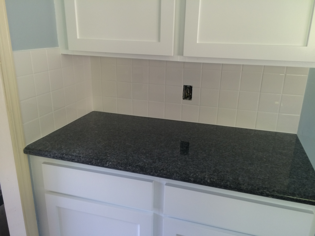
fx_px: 264
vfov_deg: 48.2
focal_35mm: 29
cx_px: 158
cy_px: 118
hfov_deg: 61.7
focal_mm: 4.15
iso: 80
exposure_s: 1/30
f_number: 2.2
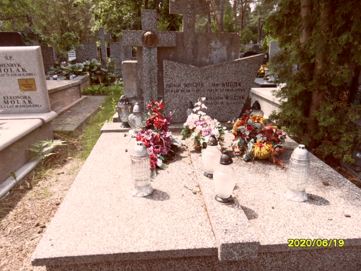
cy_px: 136
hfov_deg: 71.6
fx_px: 250
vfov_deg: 56.8
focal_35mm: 24
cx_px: 180
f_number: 3.2
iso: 80
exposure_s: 1/180
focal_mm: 3.9
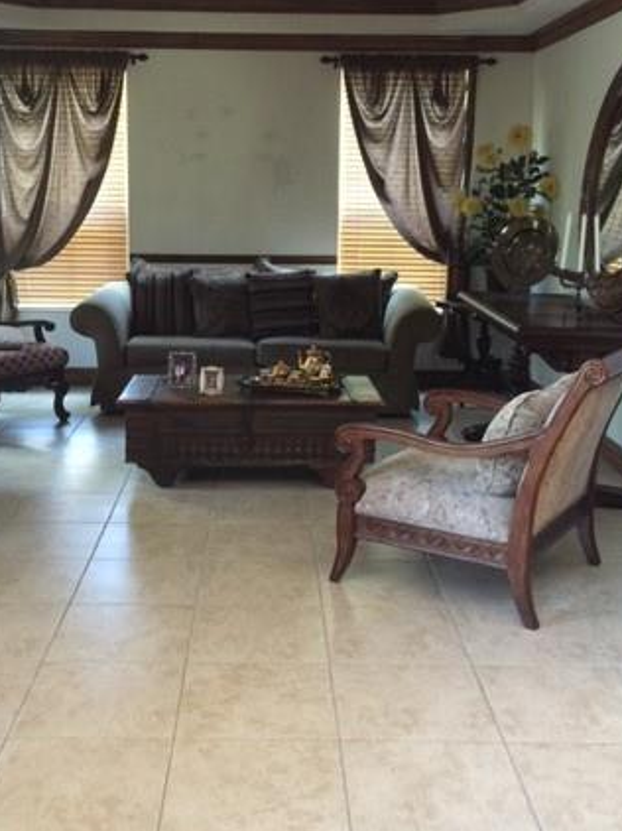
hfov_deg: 32.8
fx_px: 1055
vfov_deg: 42.8
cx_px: 272
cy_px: 343
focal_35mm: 44
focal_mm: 4.15
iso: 100
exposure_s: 1/4
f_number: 2.2
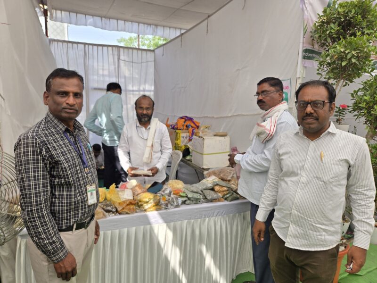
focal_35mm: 23
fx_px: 250
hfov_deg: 73.9
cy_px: 142
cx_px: 188
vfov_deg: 58.9
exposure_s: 1/500
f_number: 1.8
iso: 25
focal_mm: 5.4
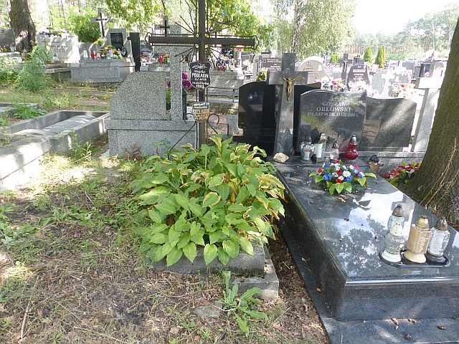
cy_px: 172
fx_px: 331
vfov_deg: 54.9
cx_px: 230
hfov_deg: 69.4
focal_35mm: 25
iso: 100
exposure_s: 1/125
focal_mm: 4.5
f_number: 3.2
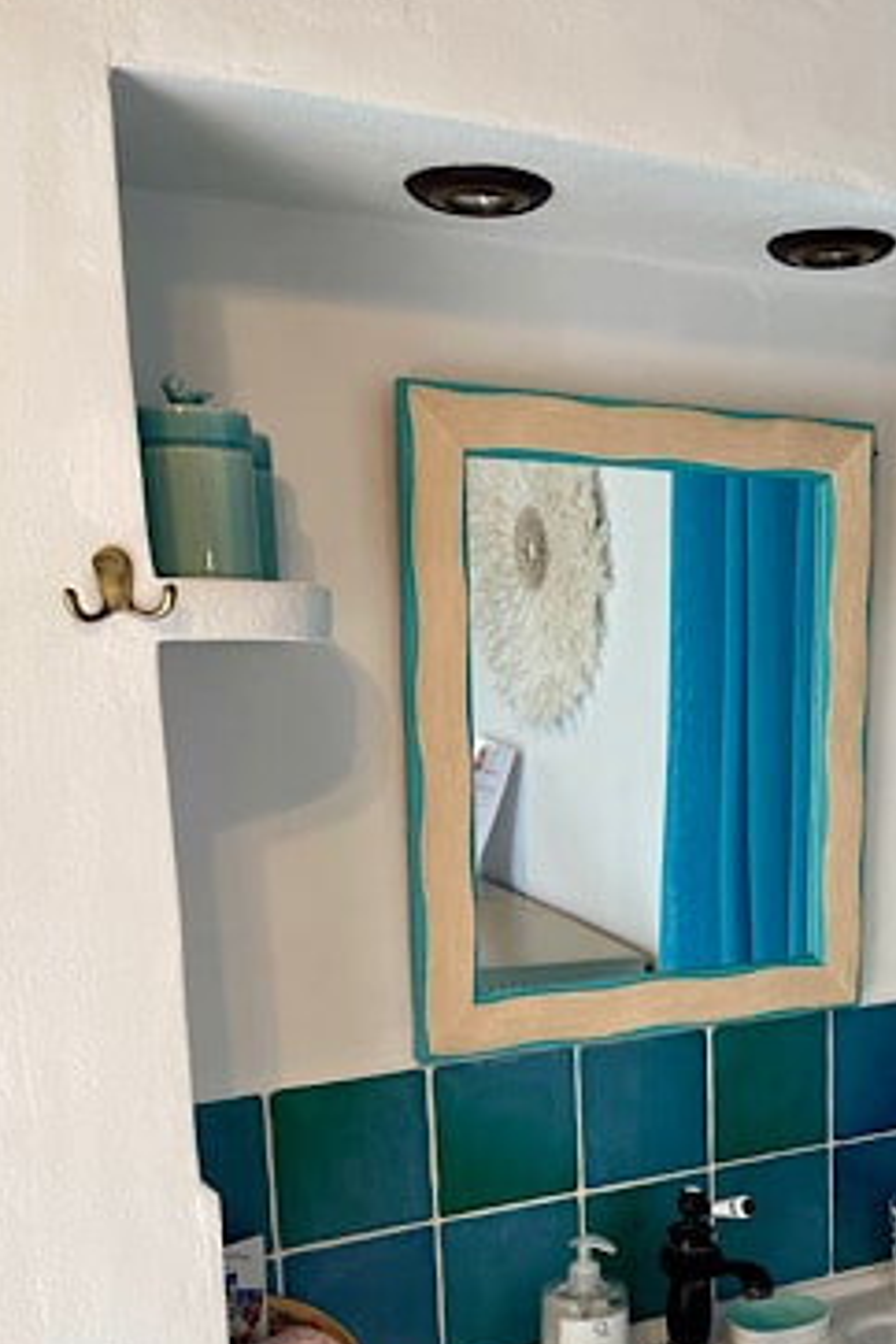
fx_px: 1605
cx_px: 759
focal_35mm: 43
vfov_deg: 44.3
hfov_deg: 30.2
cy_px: 966
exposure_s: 1/121
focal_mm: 5.1
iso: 100
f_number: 1.6
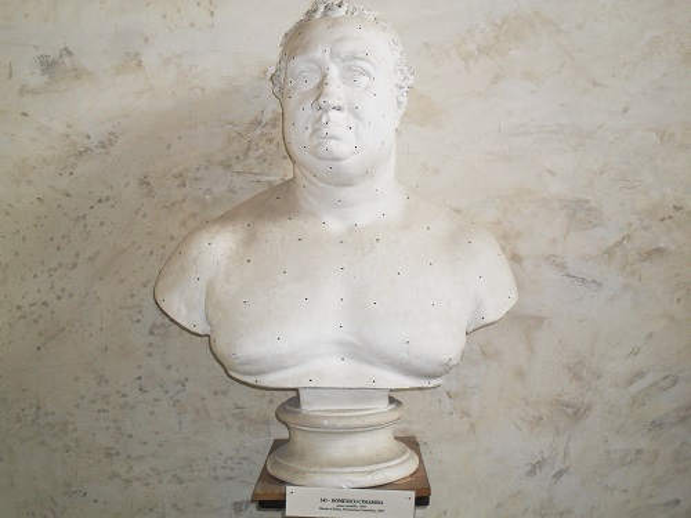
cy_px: 259
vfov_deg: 34.3
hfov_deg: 44.8
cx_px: 346
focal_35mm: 42
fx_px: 838
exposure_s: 1/45
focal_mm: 7.5
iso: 160
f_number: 3.6
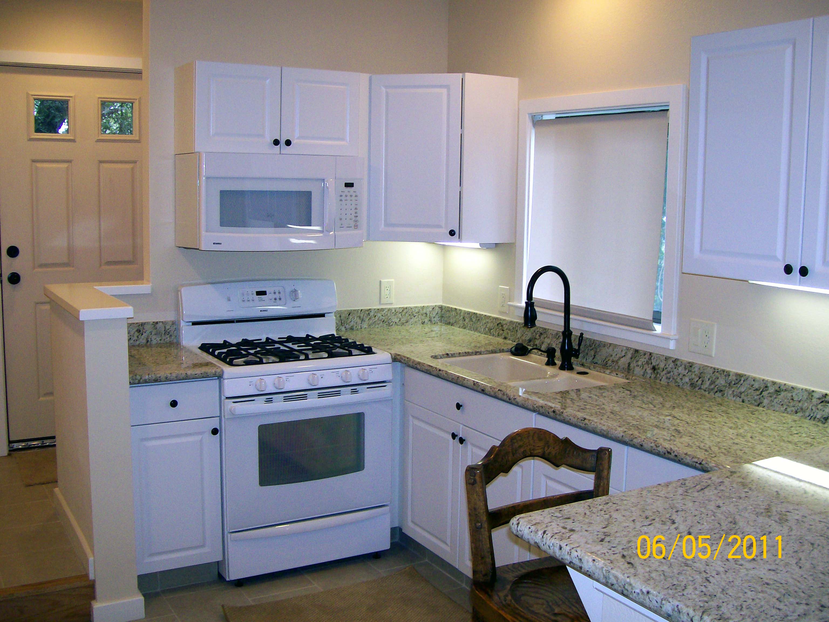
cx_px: 414
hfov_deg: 51.4
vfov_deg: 39.7
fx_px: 862
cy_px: 311
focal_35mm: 36
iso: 140
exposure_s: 1/64
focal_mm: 6
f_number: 2.7
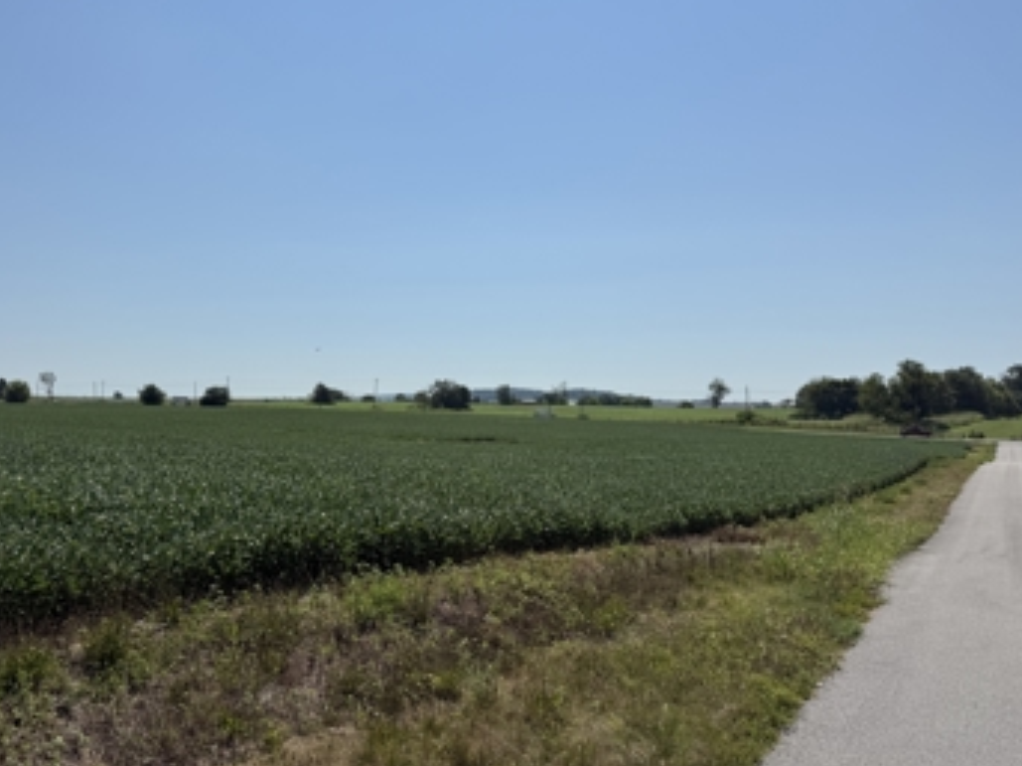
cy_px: 402
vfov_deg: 49.7
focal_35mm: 28
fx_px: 826
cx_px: 441
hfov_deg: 63.2
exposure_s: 1/11905
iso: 80
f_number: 1.78
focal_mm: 6.76
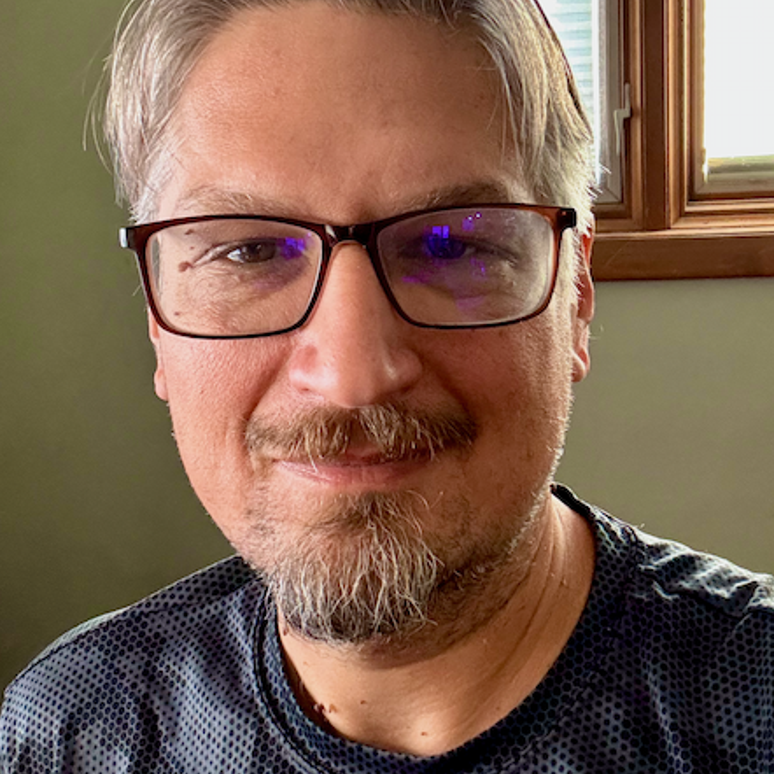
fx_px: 911
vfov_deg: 45.8
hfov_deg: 46.0
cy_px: 312
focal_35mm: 36
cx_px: 387
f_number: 1.9
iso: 400
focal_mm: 2.69
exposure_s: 1/30
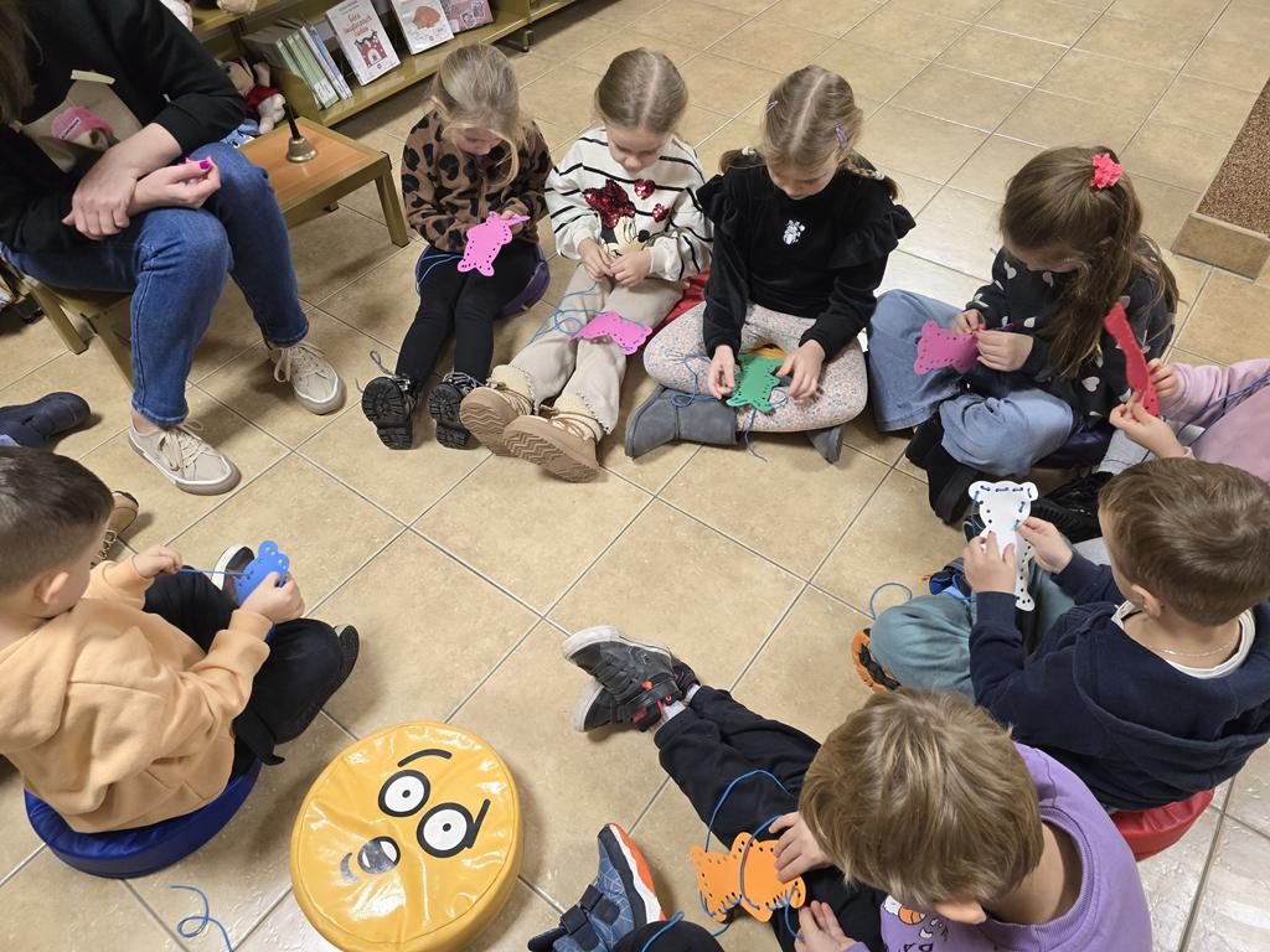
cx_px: 635
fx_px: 844
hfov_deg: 73.9
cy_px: 476
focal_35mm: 23
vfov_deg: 58.9
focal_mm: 6.3
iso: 500
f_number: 1.7
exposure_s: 1/120
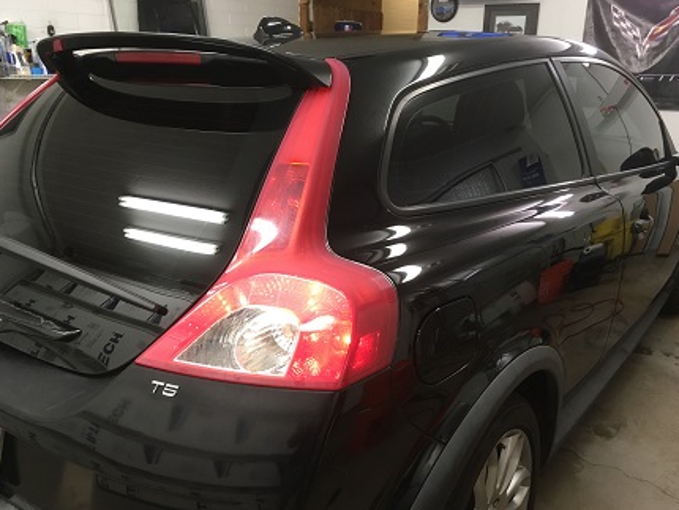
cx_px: 343
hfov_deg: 58.3
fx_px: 608
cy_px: 268
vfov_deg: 45.5
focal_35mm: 31
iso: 100
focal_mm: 4.15
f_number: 2.2
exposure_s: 1/30
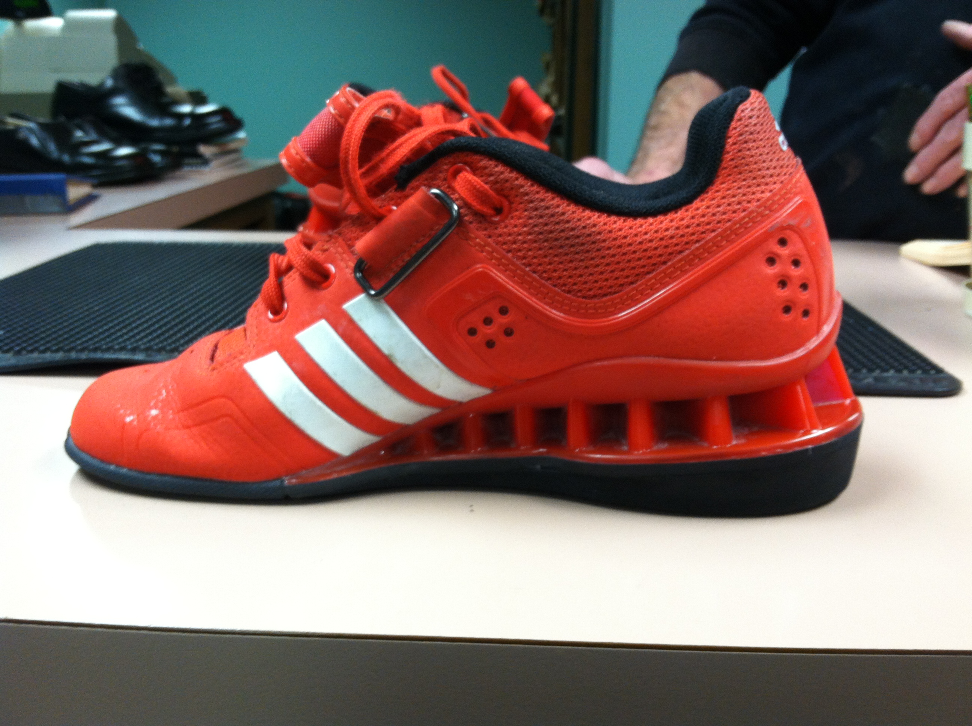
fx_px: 981
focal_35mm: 35
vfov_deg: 40.6
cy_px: 363
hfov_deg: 52.7
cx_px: 486
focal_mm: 3.85
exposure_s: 1/15
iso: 125
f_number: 2.8
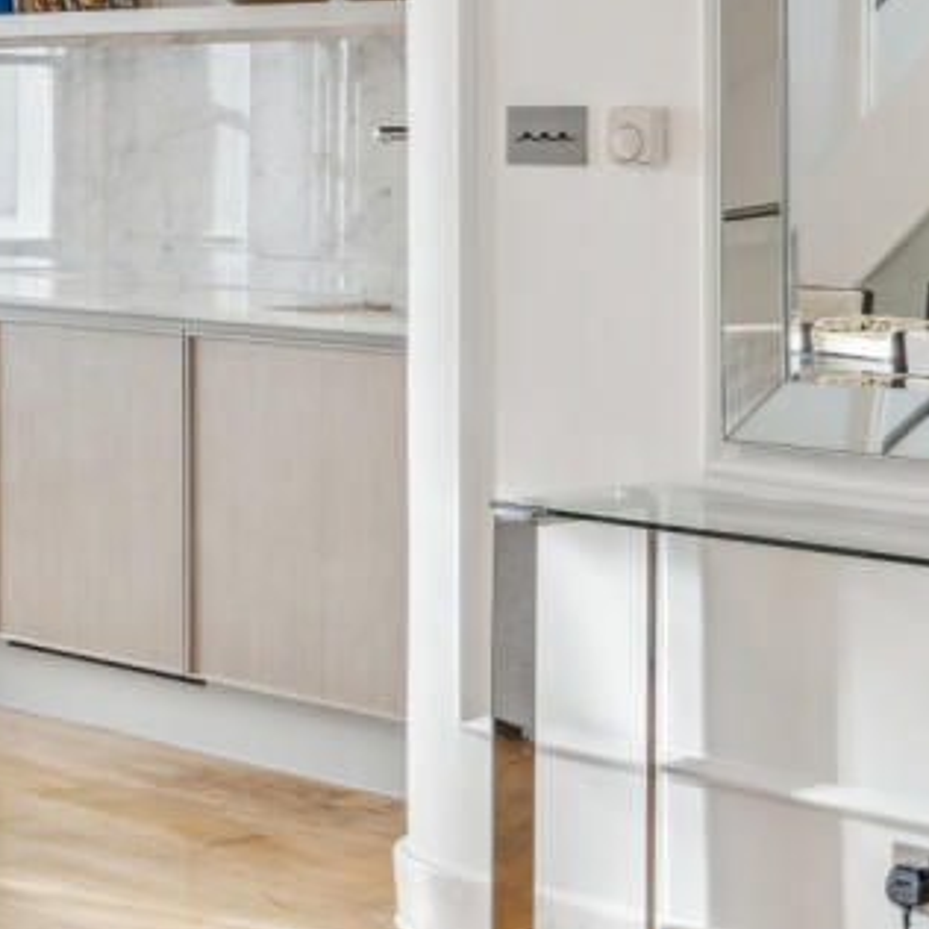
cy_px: 98
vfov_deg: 17.3
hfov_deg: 16.5
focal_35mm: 99
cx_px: -315
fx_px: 3006
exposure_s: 1/25
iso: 640
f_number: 11
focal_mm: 24
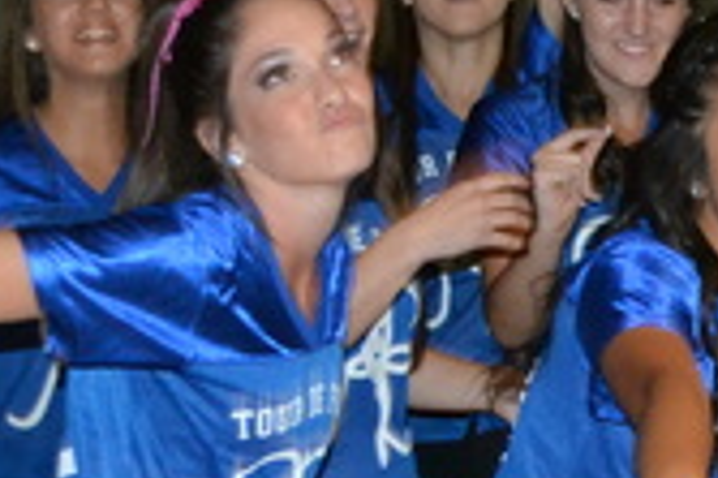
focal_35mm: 155
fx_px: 3088
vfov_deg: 8.8
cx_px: 1174
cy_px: 543
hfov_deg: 12.4
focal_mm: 24
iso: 3200
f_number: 4
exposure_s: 1/60
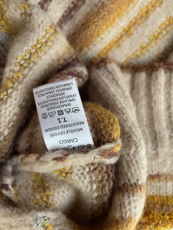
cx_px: 86
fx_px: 173
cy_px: 115
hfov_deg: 53.1
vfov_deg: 67.3
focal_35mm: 26
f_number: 1.6
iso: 500
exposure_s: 1/60
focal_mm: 5.96
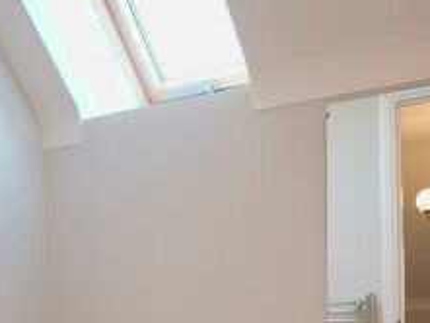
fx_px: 708
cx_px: 101
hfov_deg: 33.0
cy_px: 340
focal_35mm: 57
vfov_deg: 24.3
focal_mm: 23
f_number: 9
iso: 100
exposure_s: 1/2.5
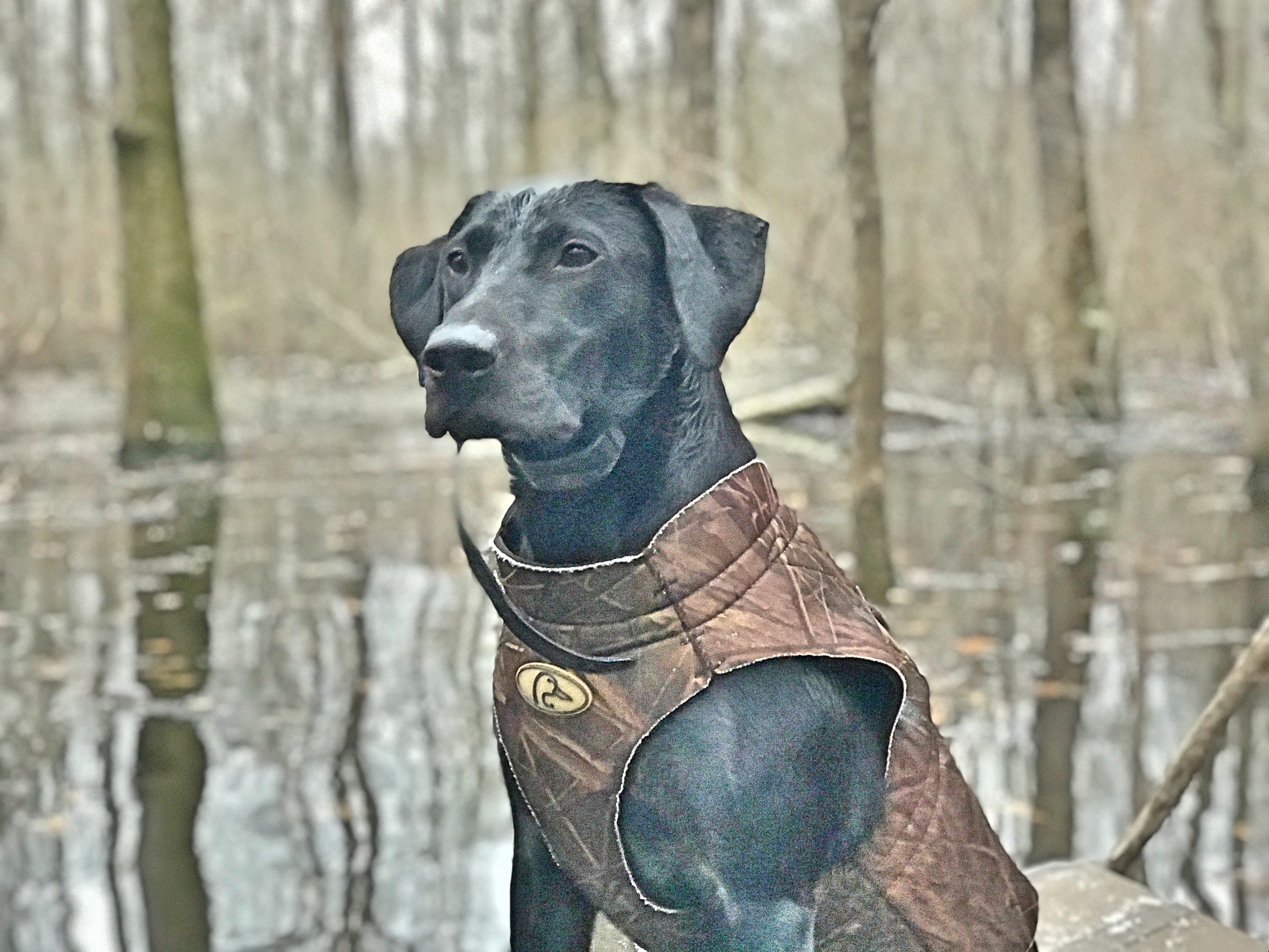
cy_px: 476
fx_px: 2090
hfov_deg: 33.8
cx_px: 634
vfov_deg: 25.7
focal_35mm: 57
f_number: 2.8
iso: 800
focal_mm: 6.6
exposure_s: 1/60
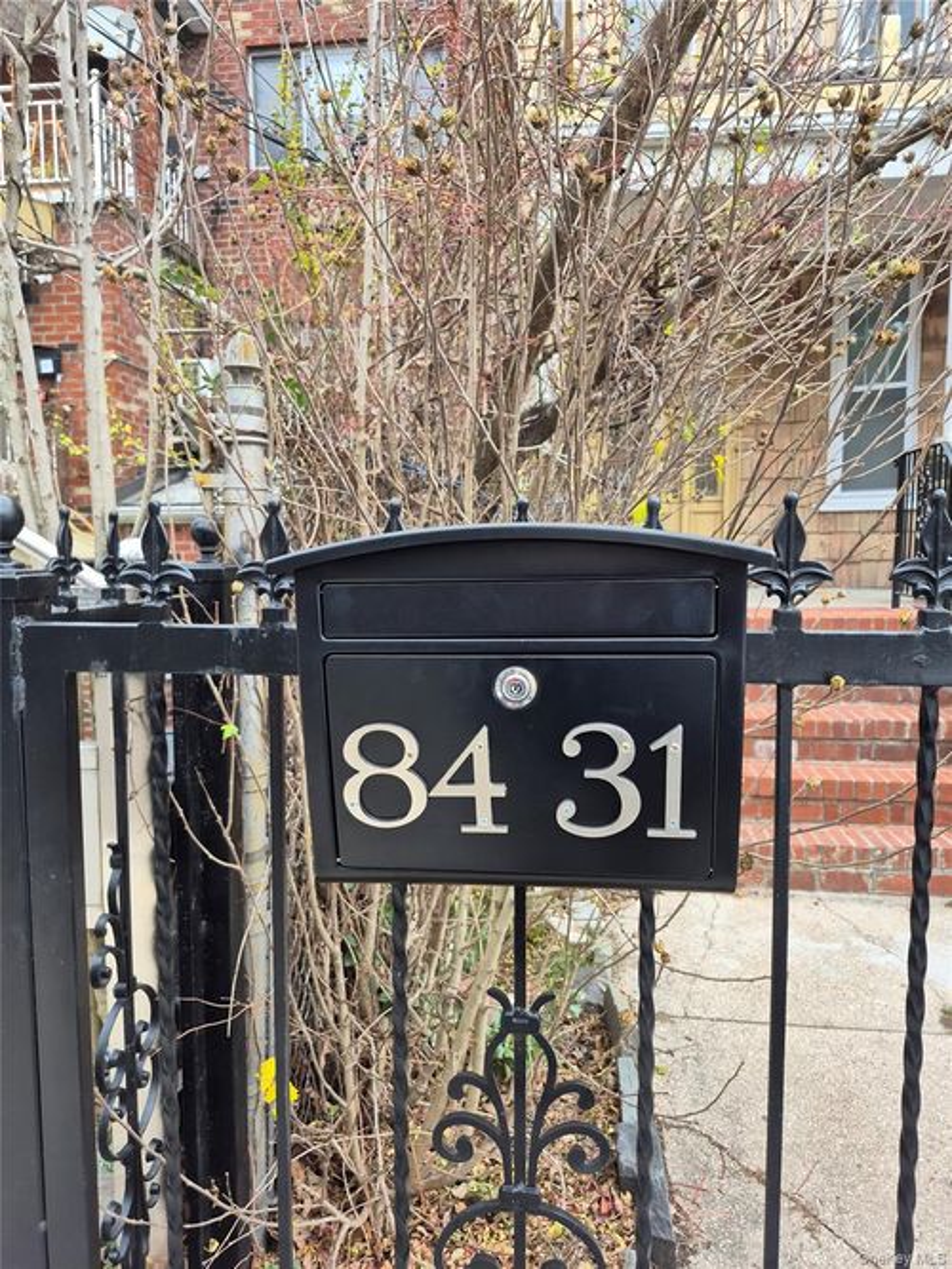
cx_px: 476
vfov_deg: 73.9
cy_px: 634
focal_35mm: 23
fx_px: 844
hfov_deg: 58.9
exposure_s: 1/180
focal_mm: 5.4
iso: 40
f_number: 1.8
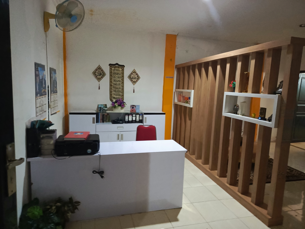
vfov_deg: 58.9
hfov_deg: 73.9
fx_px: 203
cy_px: 114
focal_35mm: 23
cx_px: 152
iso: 5162
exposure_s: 1/33.3
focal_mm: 5.25
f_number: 1.75
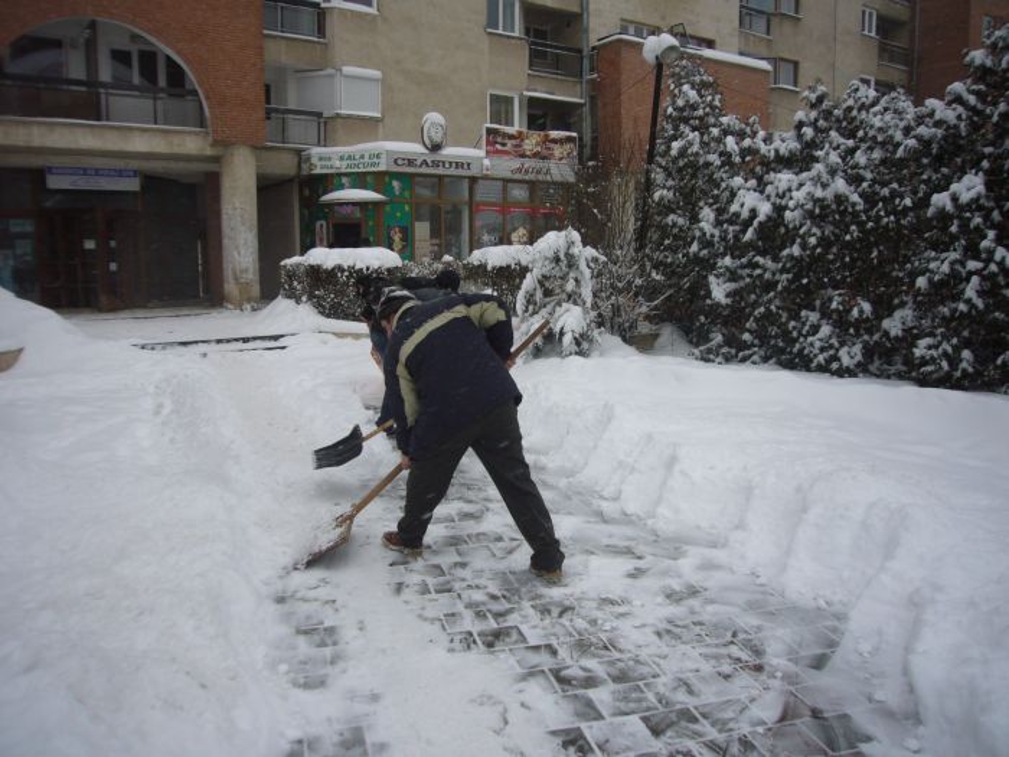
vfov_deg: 49.7
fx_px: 816
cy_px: 378
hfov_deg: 63.4
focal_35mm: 28
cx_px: 504
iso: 80
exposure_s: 1/400
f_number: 2.8
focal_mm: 4.6
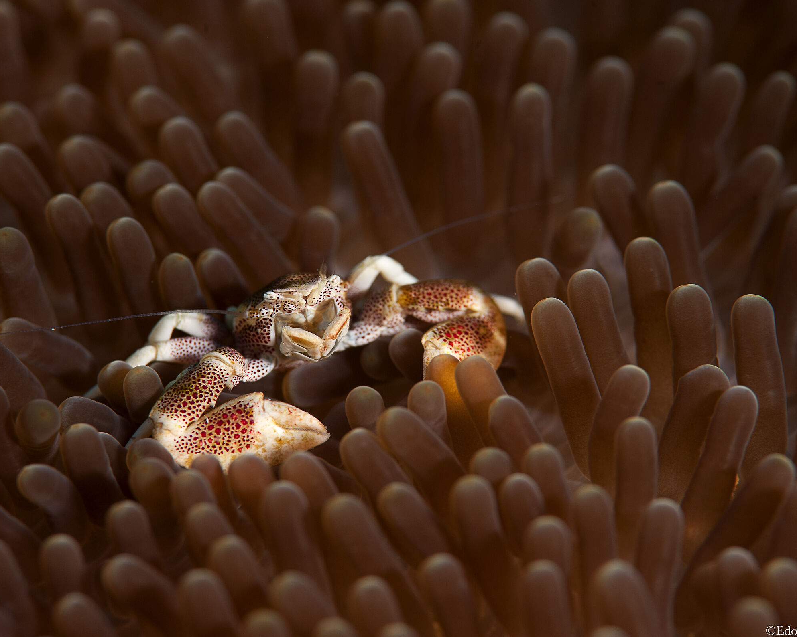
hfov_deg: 16.2
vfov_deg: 13.0
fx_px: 2807
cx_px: 381
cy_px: 319
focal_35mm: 119
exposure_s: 1/250
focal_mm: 105
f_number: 16
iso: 200
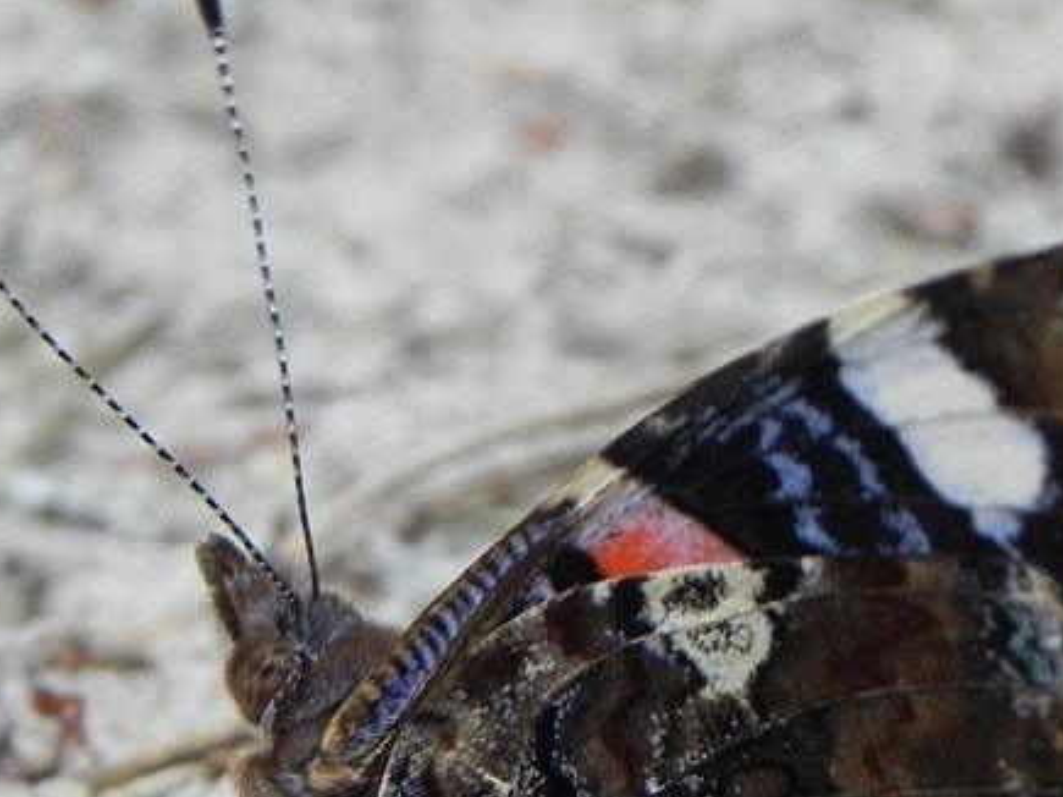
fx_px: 7583
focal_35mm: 247
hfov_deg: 8.0
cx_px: 665
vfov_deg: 6.0
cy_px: 797
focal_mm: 18.8
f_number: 4
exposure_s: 1/30
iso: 190
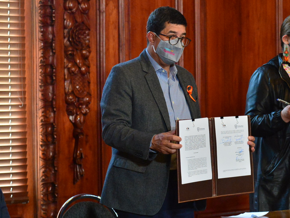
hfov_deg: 14.1
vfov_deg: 10.7
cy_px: 99
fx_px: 1165
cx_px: 223
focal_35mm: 139
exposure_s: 1/125
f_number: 5.6
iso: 6400
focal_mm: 86
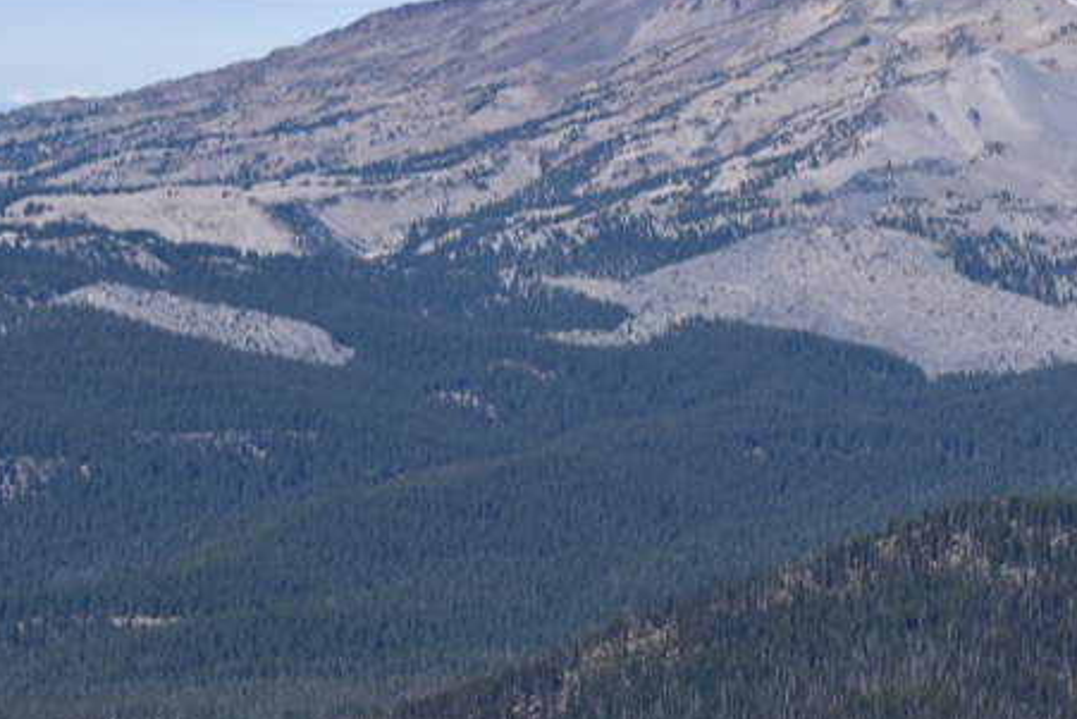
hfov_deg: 10.8
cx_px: 1173
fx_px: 5600
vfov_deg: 7.3
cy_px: 115
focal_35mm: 187
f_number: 9
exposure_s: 1/320
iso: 100
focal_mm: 55
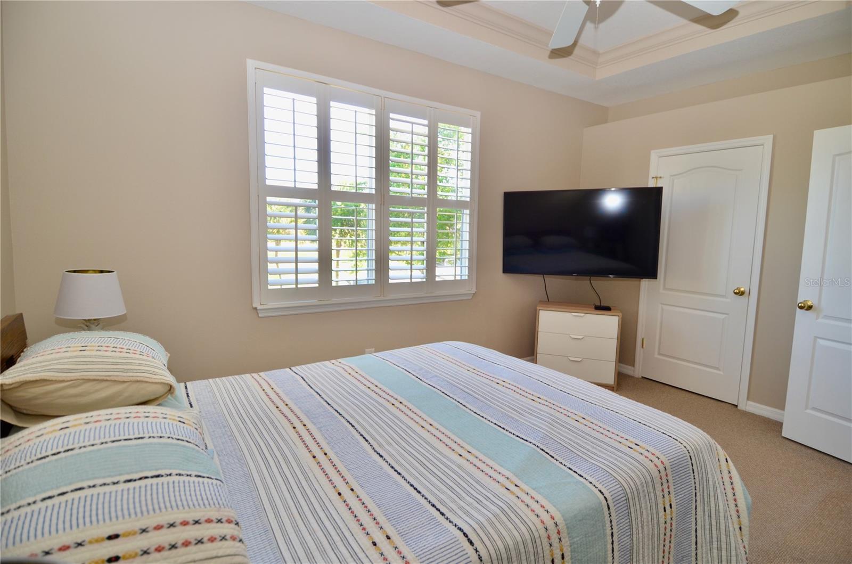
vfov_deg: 67.1
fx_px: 425
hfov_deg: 90.1
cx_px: 426
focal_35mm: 18
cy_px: 282
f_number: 4
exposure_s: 1/60
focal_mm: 12
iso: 280
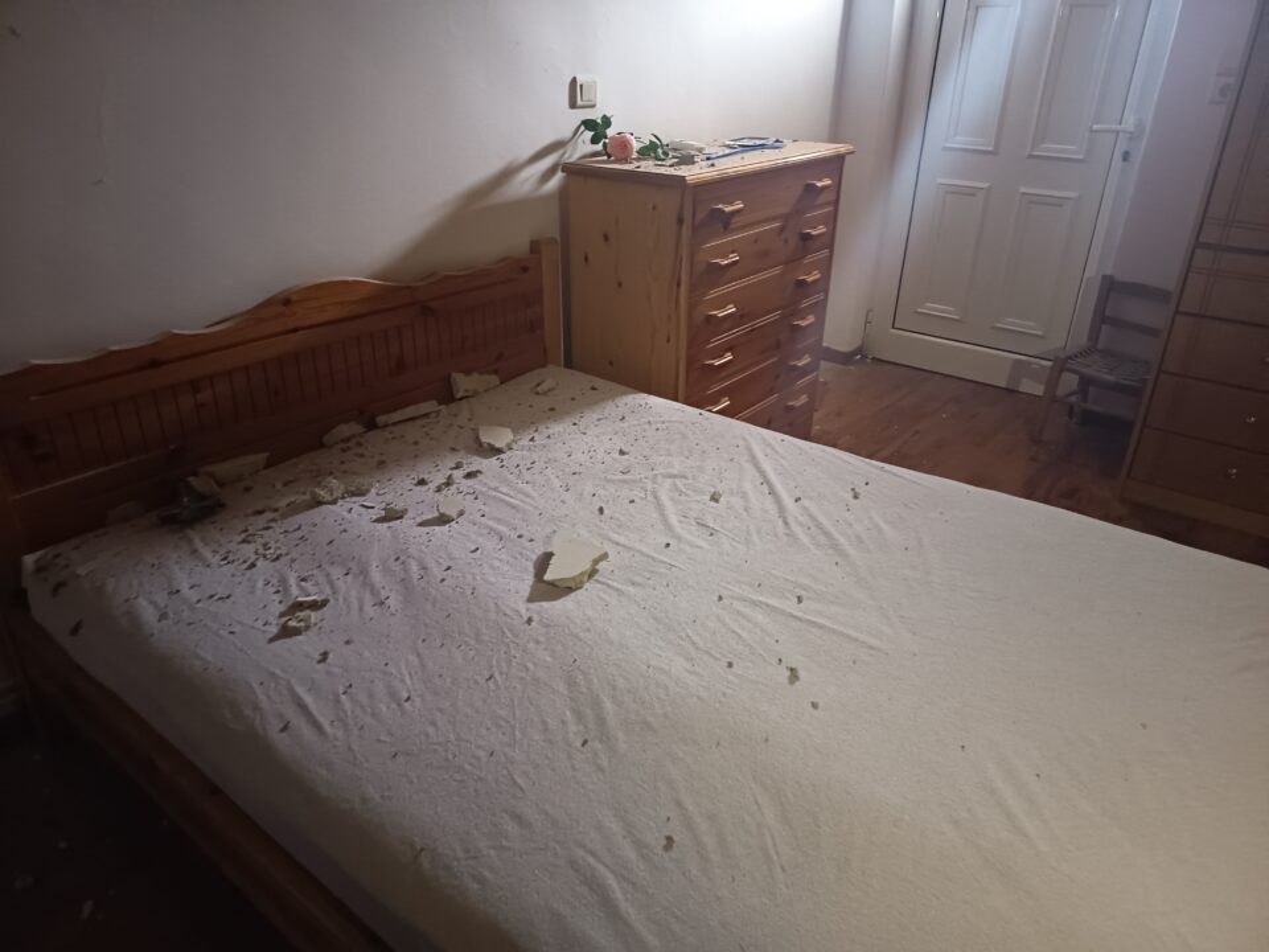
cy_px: 476
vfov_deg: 56.8
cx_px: 634
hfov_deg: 71.6
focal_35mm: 24
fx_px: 880
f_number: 1.7
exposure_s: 1/14.3
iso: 5406
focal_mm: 5.27
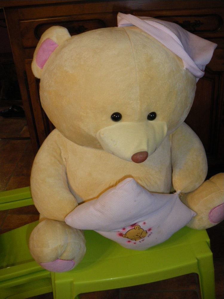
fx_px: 311
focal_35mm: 36
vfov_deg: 51.4
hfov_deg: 39.7
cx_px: 112
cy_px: 150
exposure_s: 1/50
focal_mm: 6.3
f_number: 3.5
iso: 400
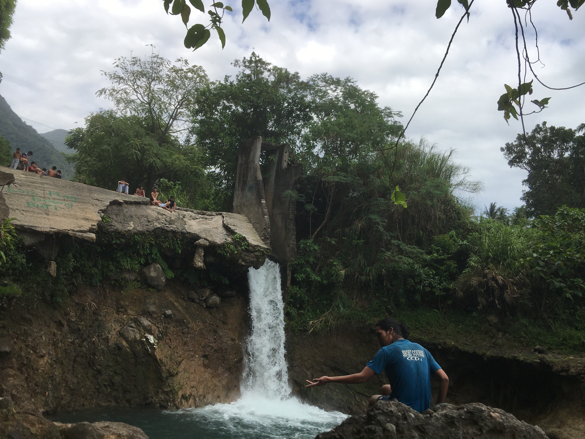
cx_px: 303
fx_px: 592
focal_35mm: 35
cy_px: 258
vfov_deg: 40.6
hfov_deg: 52.6
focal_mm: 4.15
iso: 25
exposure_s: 1/1012
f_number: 2.2
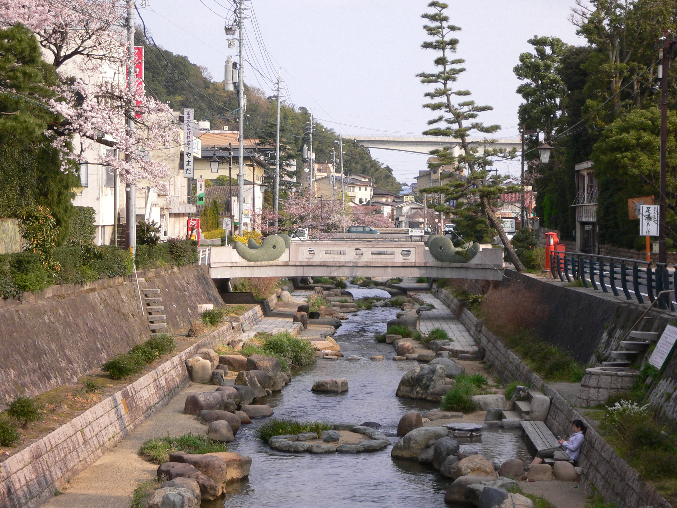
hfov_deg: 23.3
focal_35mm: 84
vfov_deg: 17.6
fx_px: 1643
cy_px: 254
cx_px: 338
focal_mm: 14
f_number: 4.6
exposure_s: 1/200
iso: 80
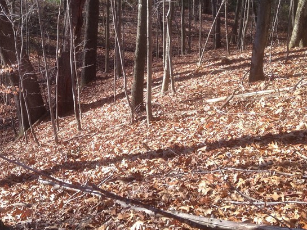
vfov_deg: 23.3
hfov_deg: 30.8
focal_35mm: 62
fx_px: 550
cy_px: 43
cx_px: 91
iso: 50
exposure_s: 1/299
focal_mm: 4.12
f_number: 2.4
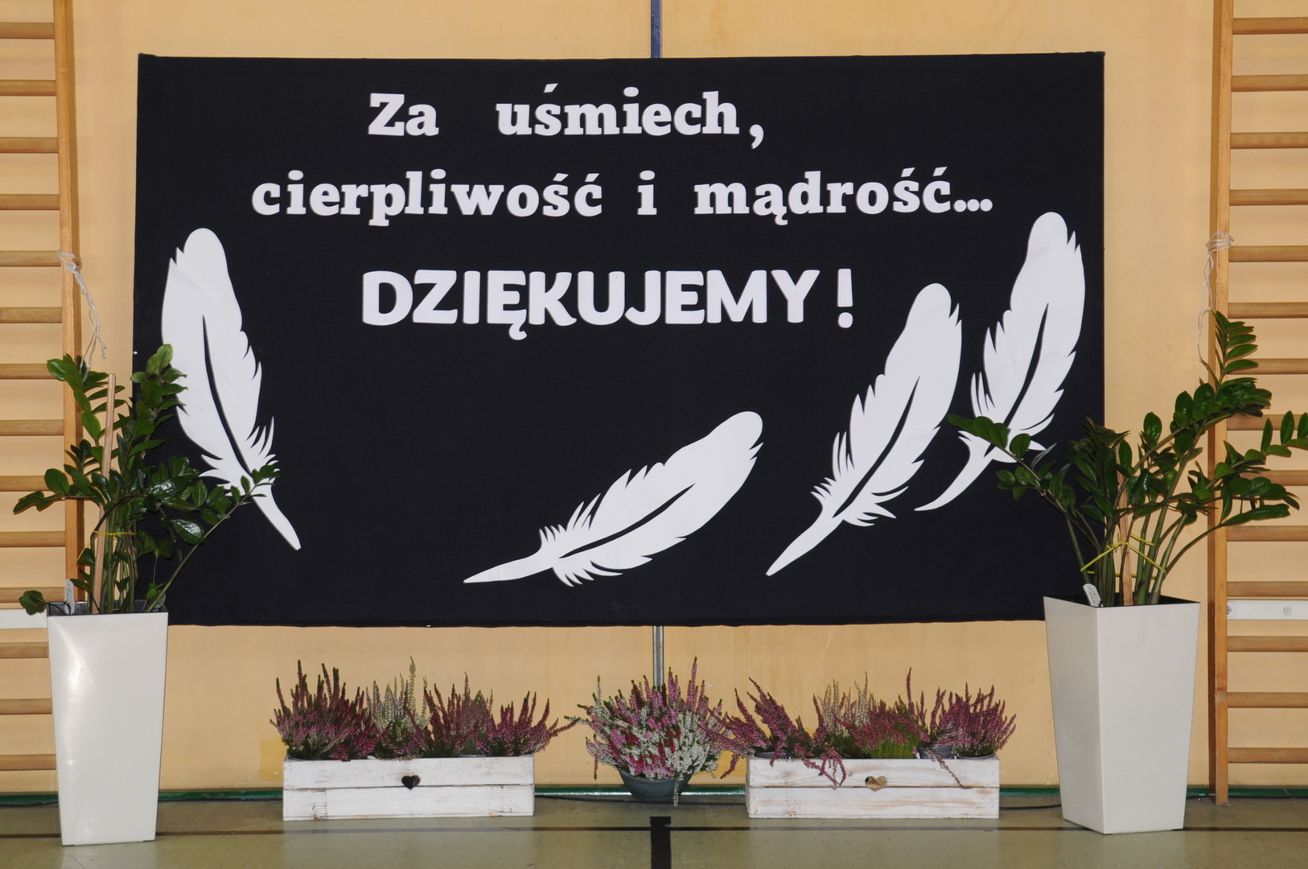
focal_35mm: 78
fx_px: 2831
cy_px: 434
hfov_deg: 26.0
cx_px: 654
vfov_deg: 17.4
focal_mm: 52
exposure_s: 1/60
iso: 400
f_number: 4
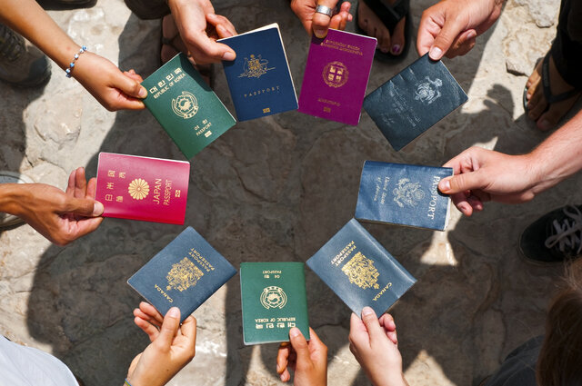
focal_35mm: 105
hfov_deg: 19.5
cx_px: 291
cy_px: 193
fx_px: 1695
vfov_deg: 13.0
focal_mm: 70
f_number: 11
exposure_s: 1/500
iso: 250
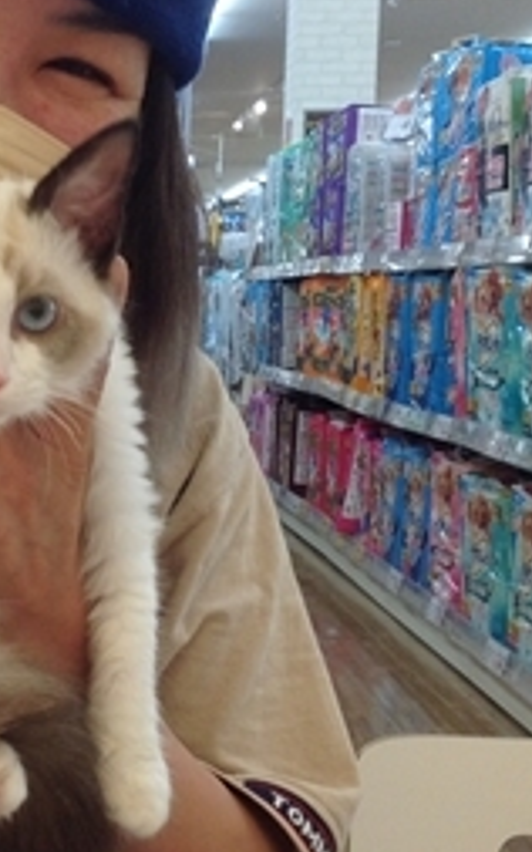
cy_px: 498
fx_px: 2043
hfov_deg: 14.4
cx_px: -94
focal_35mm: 88
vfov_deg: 23.5
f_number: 2.4
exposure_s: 1/60
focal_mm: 4.28
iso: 64
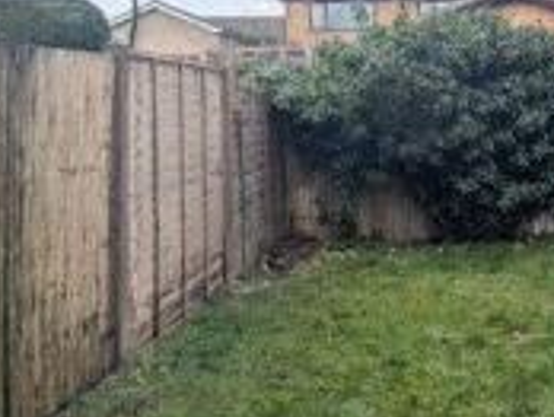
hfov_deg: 44.3
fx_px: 641
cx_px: 451
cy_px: 103
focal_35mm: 40
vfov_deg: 35.2
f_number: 1.7
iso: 50
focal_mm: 2.02
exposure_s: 1/591
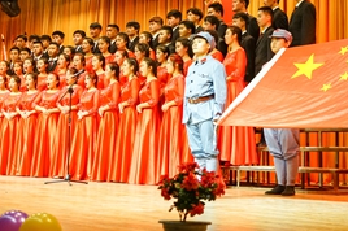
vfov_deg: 19.0
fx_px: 685
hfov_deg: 28.4
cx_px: 147
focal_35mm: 71
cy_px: 51
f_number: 4.5
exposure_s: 1/160
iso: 1250
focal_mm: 38
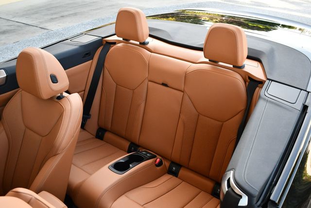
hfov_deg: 53.1
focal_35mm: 36
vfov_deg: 36.9
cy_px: 104
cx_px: 156
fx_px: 311
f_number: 3.5
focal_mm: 18
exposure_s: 1/250
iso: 450
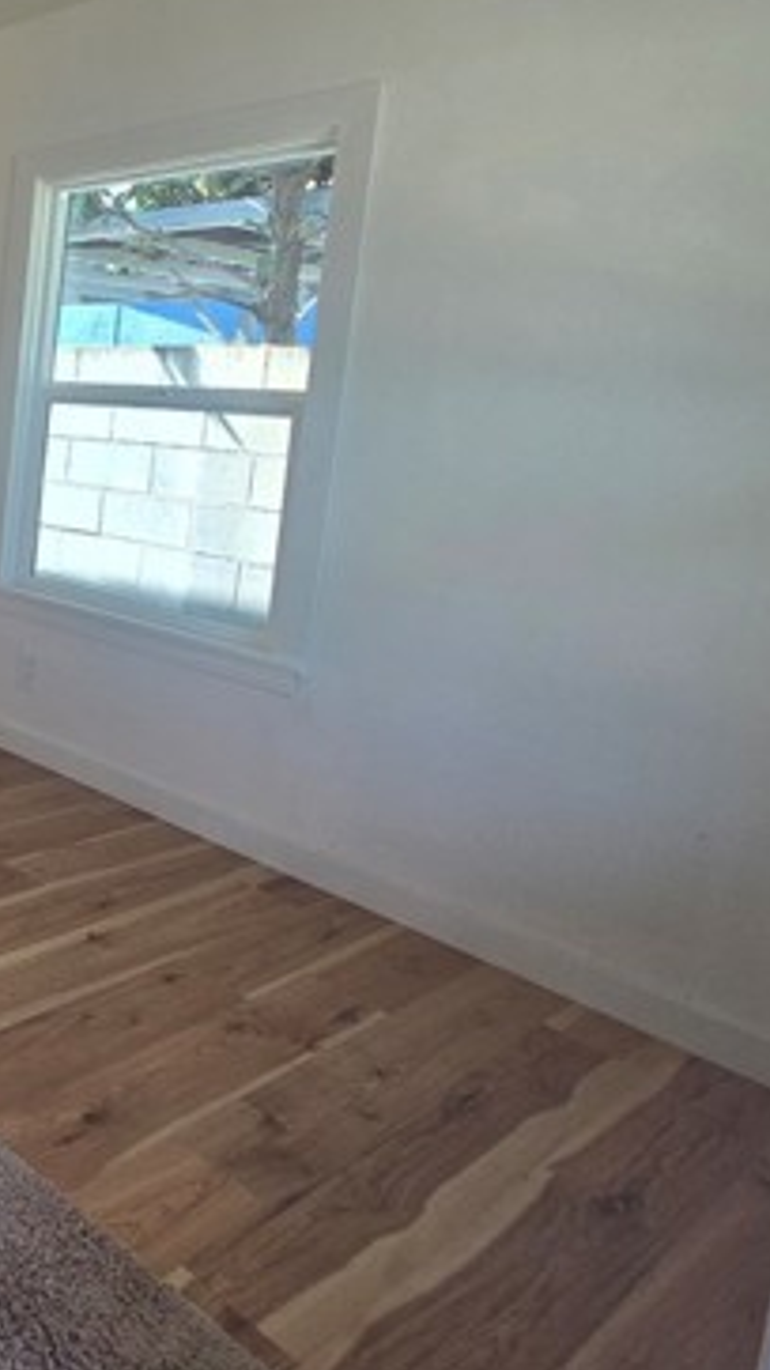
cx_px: -347
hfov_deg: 30.0
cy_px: 487
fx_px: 908
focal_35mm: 25
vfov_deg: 72.4
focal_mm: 2.2
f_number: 2.2
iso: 80
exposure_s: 1/120
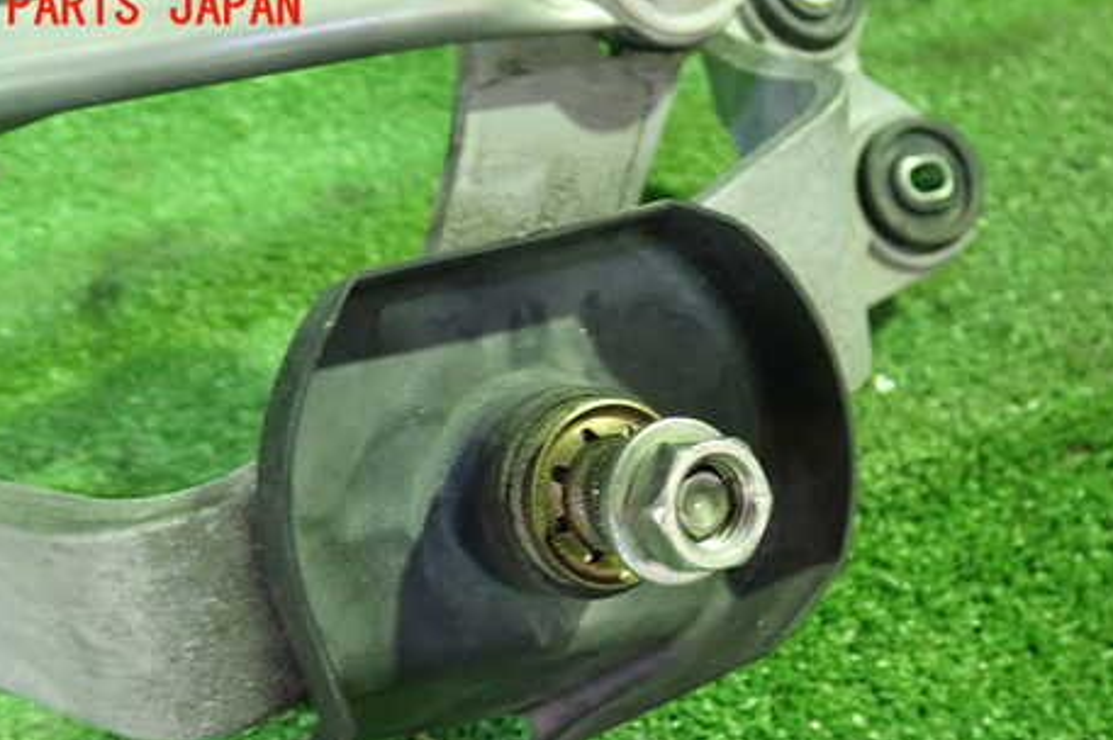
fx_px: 1267
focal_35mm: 41
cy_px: 526
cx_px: 589
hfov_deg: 47.4
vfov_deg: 32.2
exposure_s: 1/30
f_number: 2.3
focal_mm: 5.5
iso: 1000
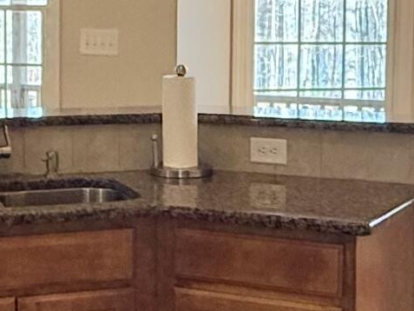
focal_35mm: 88
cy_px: 129
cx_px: 220
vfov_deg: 16.8
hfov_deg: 22.2
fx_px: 1053
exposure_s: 1/120
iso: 200
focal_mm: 2.22
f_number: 2.2
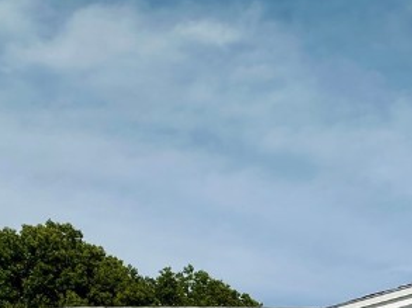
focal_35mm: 49
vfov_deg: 24.4
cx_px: 309
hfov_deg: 38.0
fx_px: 582
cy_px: 437
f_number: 2.2
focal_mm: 2.22
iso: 50
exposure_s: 1/6135
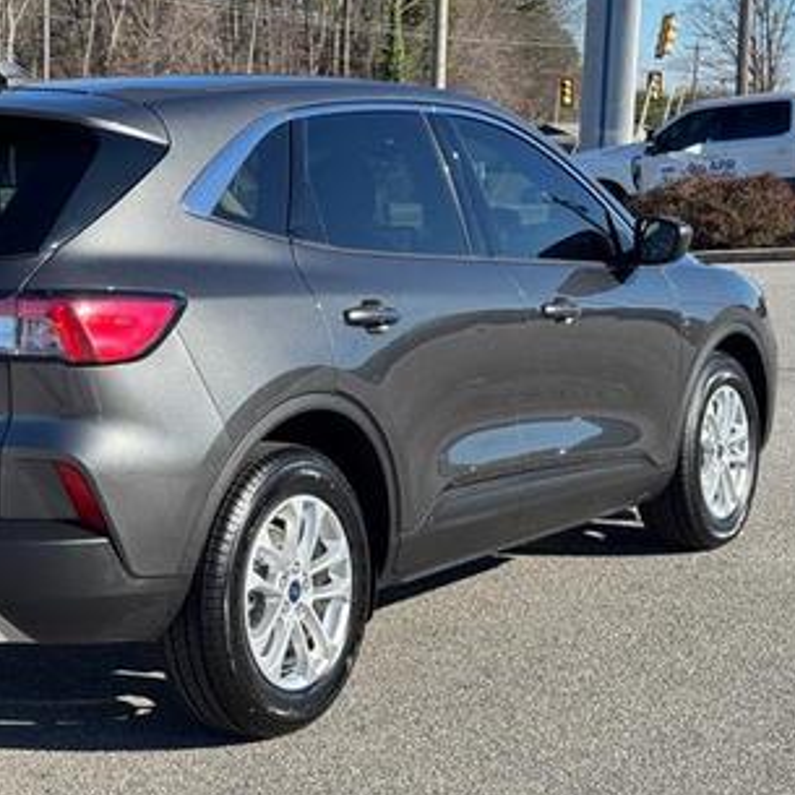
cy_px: 425
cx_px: 195
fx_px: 1819
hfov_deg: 24.4
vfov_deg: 24.7
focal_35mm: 70
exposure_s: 1/2331
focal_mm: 6.76
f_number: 1.78
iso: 64
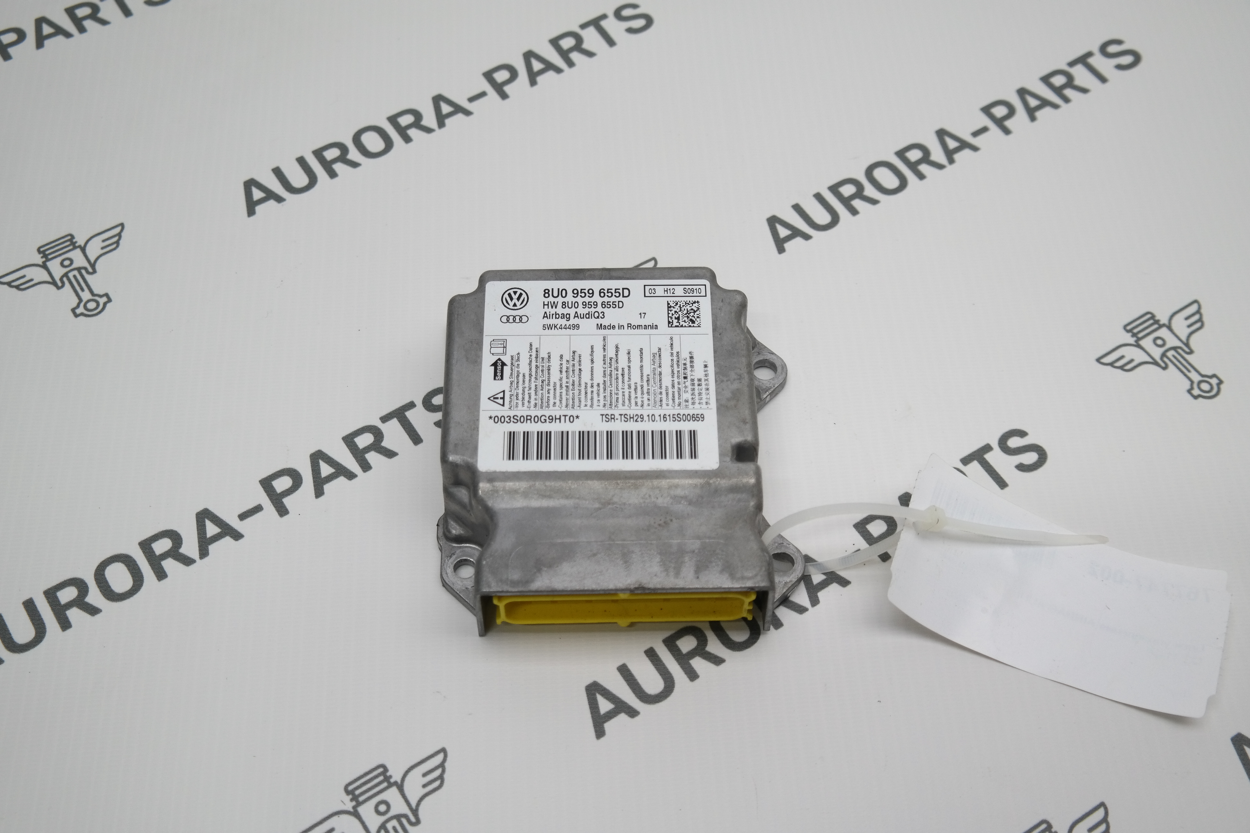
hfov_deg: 44.5
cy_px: 416
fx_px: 1528
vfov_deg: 30.5
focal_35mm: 44
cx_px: 625
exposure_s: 1/100
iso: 200
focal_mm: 29
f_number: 4
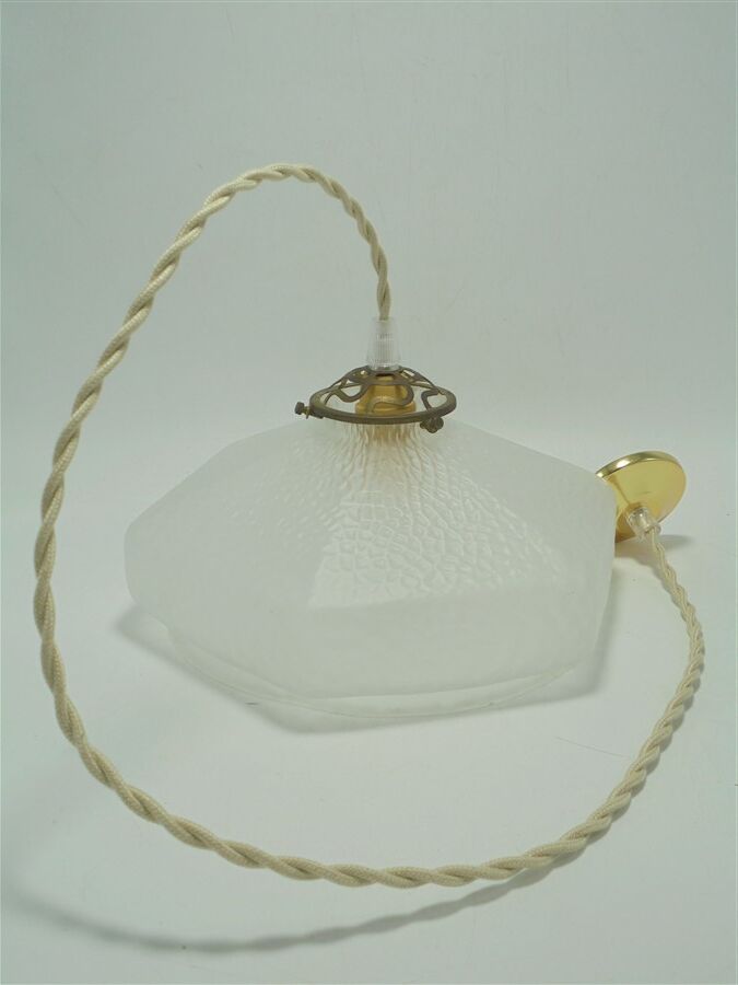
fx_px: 1080
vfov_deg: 49.0
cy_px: 492
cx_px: 369
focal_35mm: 38
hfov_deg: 37.7
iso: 100
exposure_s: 1/100
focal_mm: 6.9
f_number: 4.2
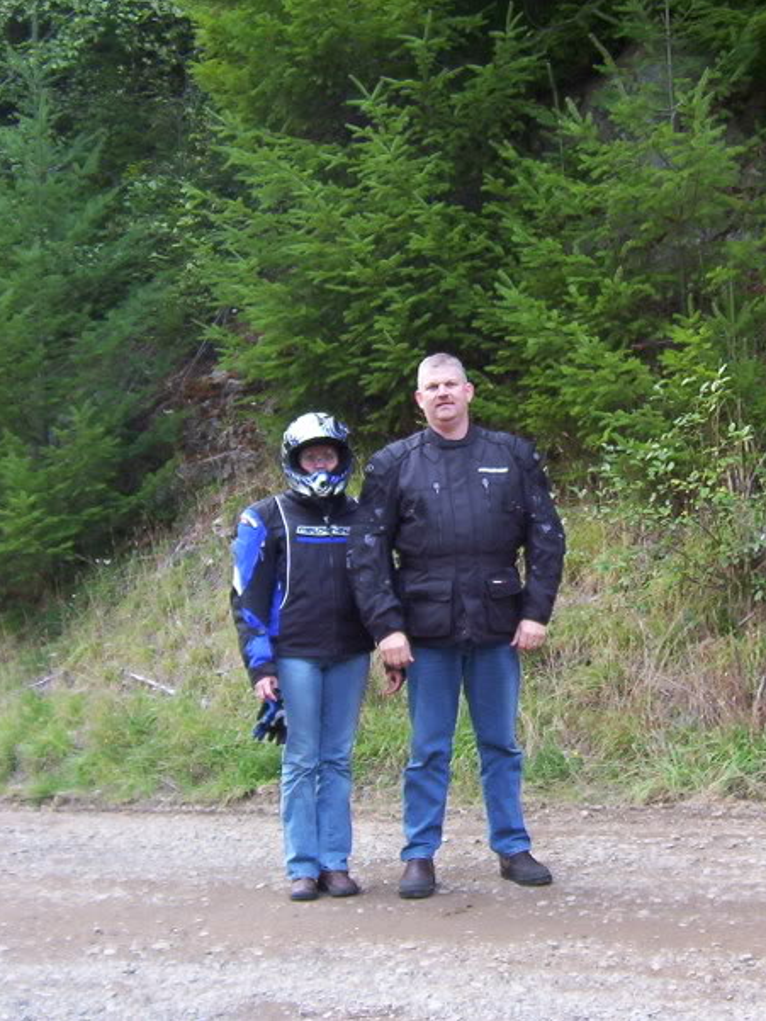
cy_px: 510
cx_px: 537
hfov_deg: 30.0
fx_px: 1416
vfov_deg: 39.6
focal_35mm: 48
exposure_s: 1/85.7
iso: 100
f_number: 2.76
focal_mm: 5.54
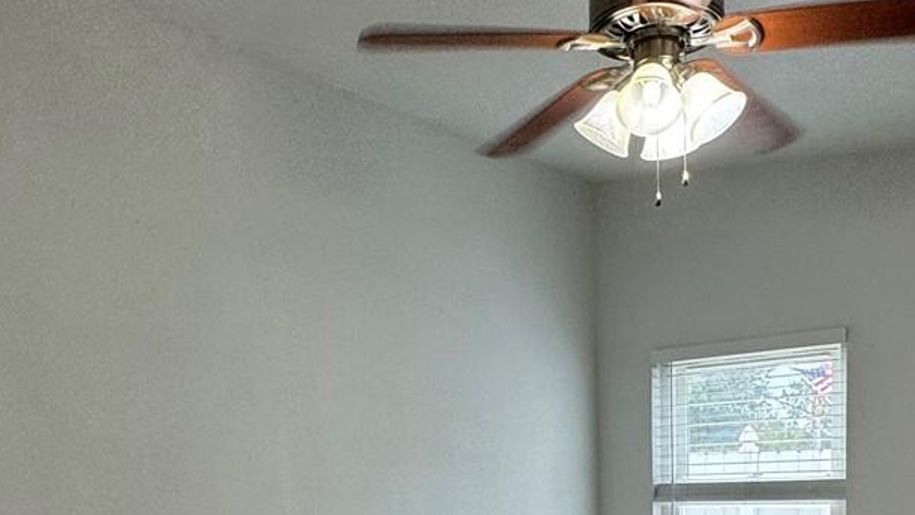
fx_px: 970
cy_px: 557
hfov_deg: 50.5
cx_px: 484
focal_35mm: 40
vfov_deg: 27.4
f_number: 2.2
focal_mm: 2.22
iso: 100
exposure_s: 1/120
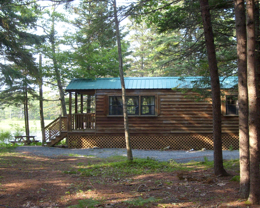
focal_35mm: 45
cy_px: 104
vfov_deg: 33.4
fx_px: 346
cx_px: 129
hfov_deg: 41.2
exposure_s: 1/90
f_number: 3
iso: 80
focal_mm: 7.2
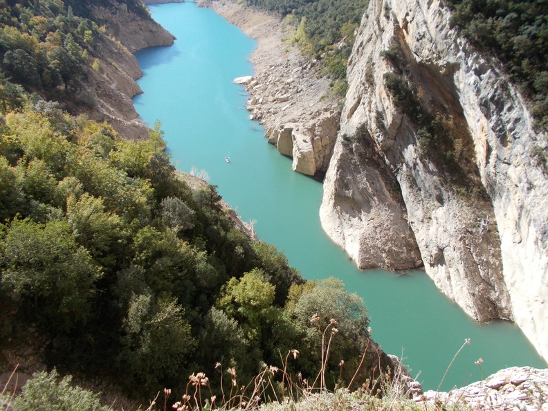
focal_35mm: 26
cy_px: 206
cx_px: 274
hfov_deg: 67.3
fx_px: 412
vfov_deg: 53.1
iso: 80
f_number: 3.2
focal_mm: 4.6
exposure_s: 1/400
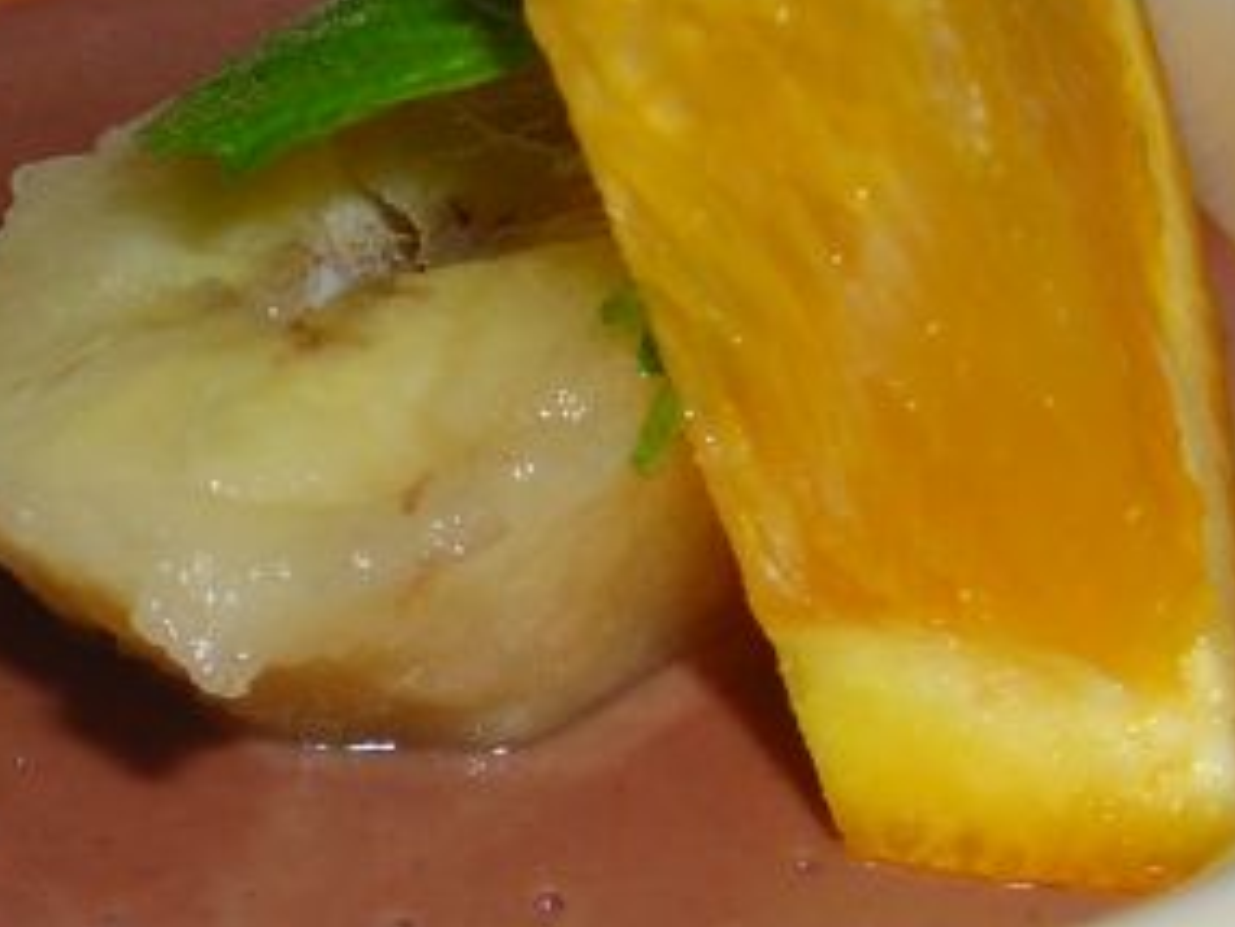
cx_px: 290
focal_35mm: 115
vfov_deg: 12.9
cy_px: 637
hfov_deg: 17.0
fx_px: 4105
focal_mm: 6.8
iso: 50
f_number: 6.6
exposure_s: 1/60.1
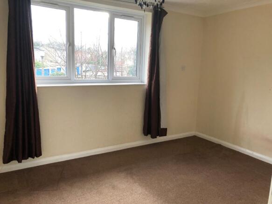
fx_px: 220
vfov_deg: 49.7
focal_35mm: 28
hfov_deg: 63.5
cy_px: 102
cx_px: 136
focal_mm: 4
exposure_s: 1/33
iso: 40
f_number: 1.8
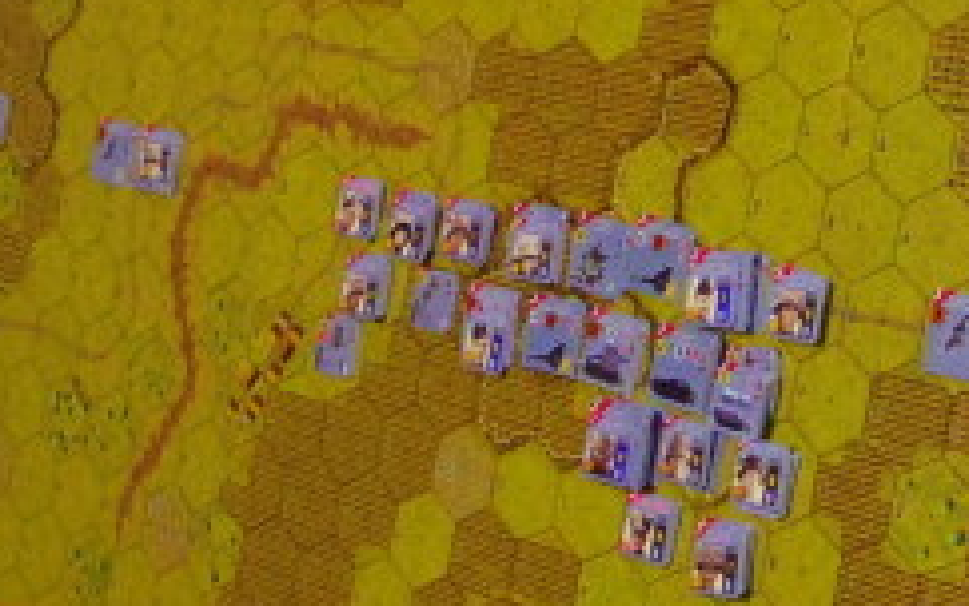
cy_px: -116
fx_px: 2509
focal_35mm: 95
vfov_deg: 13.4
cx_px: 1340
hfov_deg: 19.7
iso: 800
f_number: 8
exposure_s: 1/15
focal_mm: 6.4
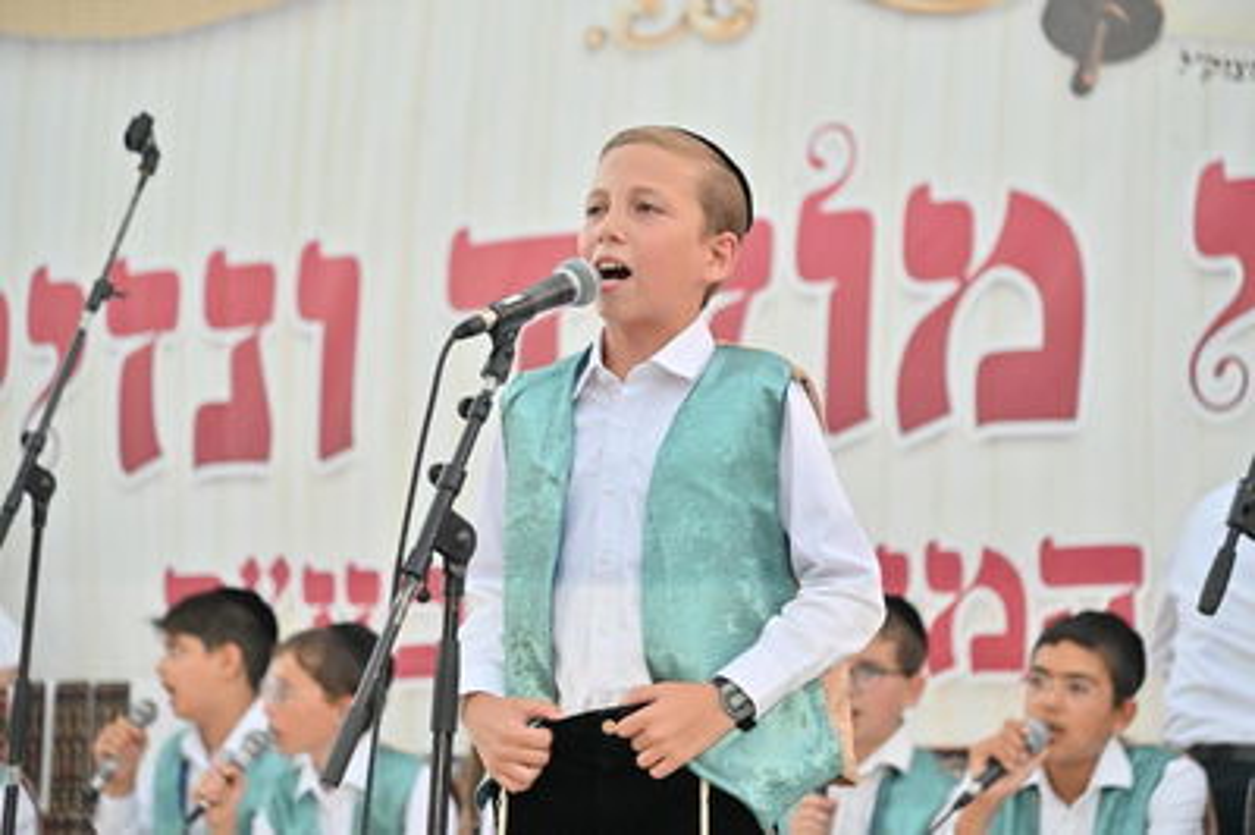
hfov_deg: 17.1
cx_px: 628
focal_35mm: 120
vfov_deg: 11.4
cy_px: 418
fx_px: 4180
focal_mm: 120
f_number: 4
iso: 1250
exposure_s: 1/500
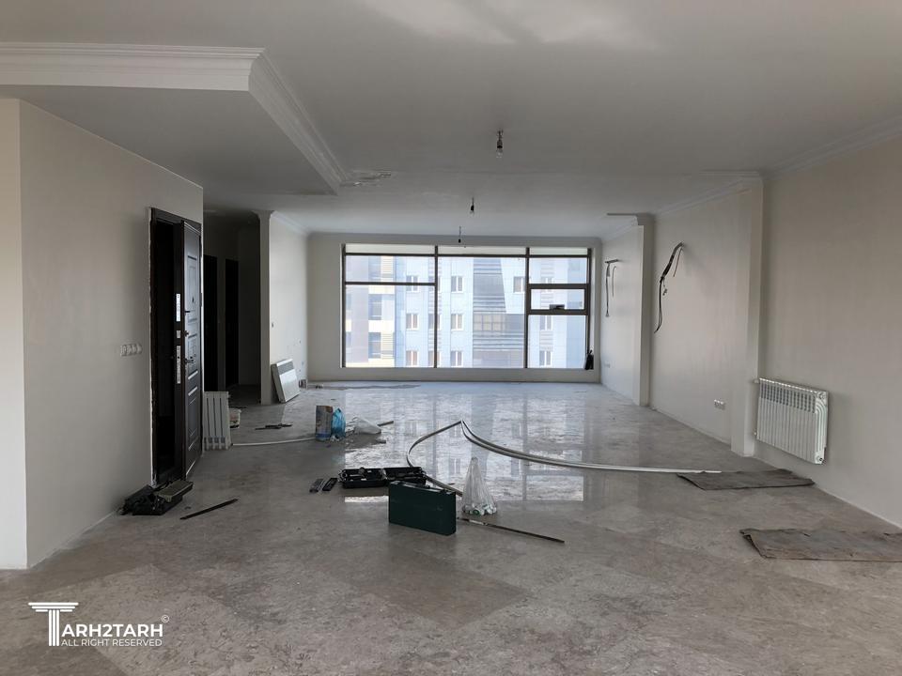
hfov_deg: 63.4
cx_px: 451
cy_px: 338
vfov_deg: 49.7
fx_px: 730
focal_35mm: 28
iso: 20
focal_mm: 4
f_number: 1.8
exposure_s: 1/148
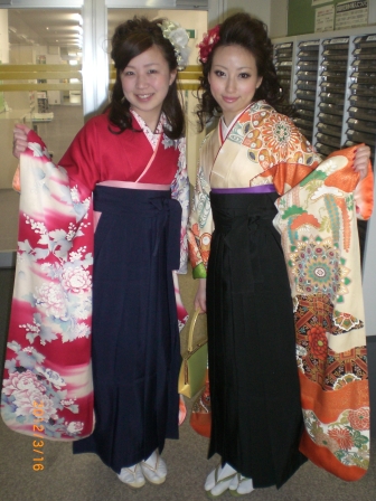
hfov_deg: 37.7
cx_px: 188
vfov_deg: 49.0
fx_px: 550
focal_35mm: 38
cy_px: 250
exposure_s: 1/60
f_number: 3.1
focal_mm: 6.3
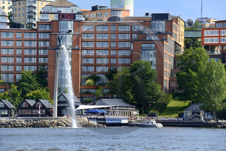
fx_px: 1098
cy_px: 76
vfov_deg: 7.8
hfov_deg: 11.8
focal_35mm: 175
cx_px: 113
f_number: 9
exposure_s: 1/400
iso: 200
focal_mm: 175
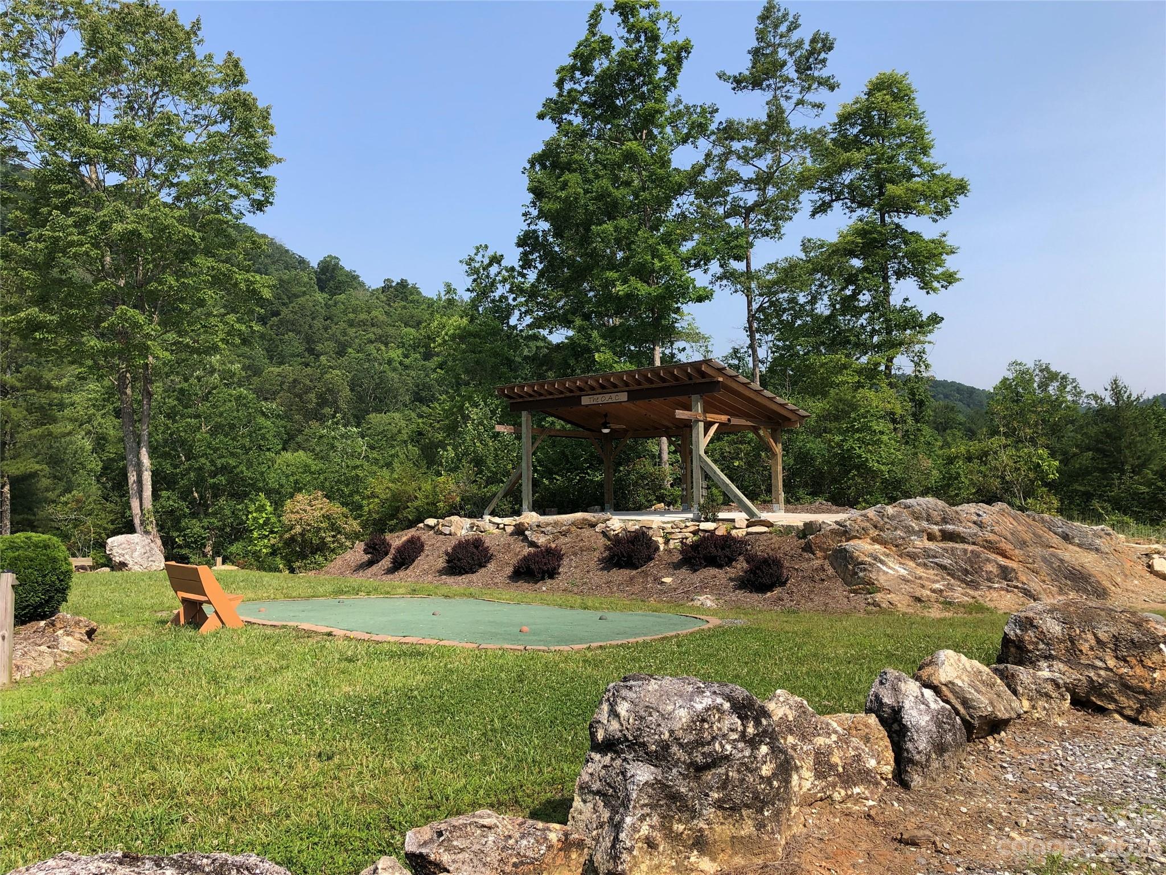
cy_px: 438
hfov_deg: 63.4
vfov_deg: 49.7
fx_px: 943
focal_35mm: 28
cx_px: 583
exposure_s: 1/1333
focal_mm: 3.99
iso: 20
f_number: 1.8
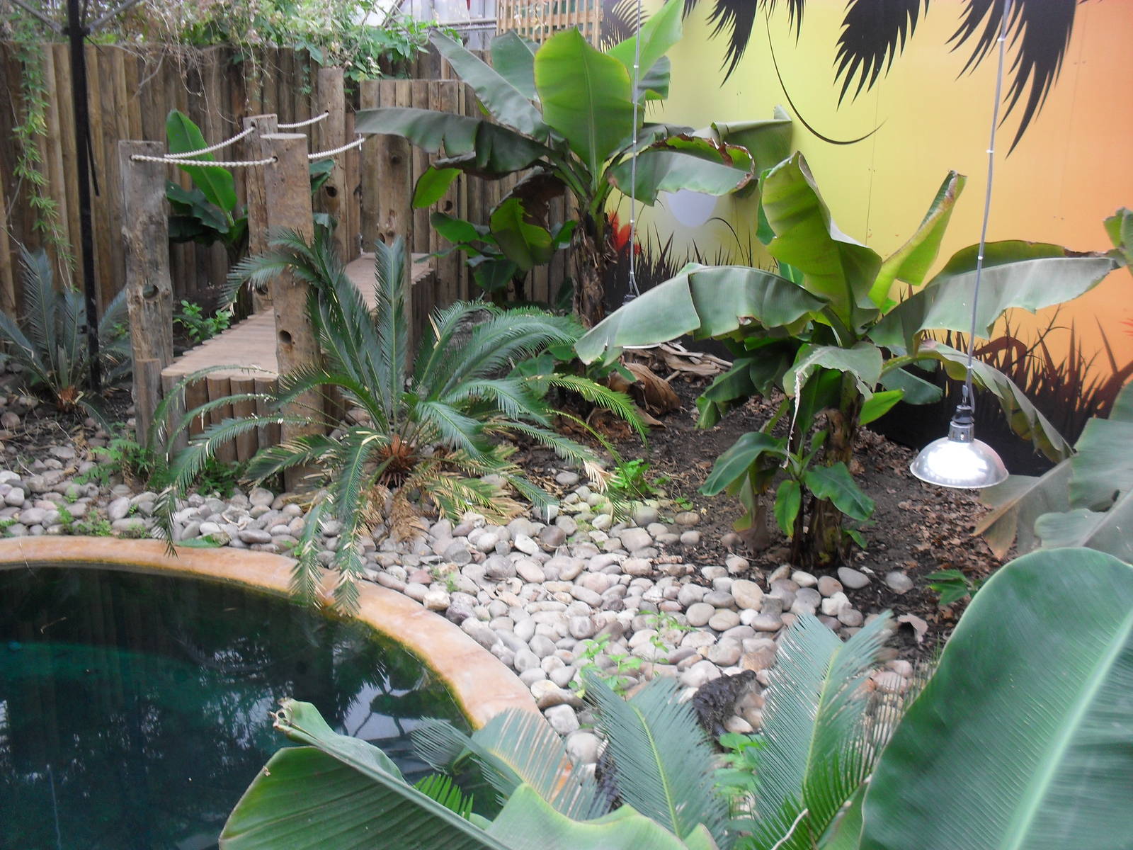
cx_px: 566
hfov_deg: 52.6
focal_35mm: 35
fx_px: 1146
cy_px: 425
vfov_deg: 40.7
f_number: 3.2
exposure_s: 1/45
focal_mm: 6.3
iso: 100
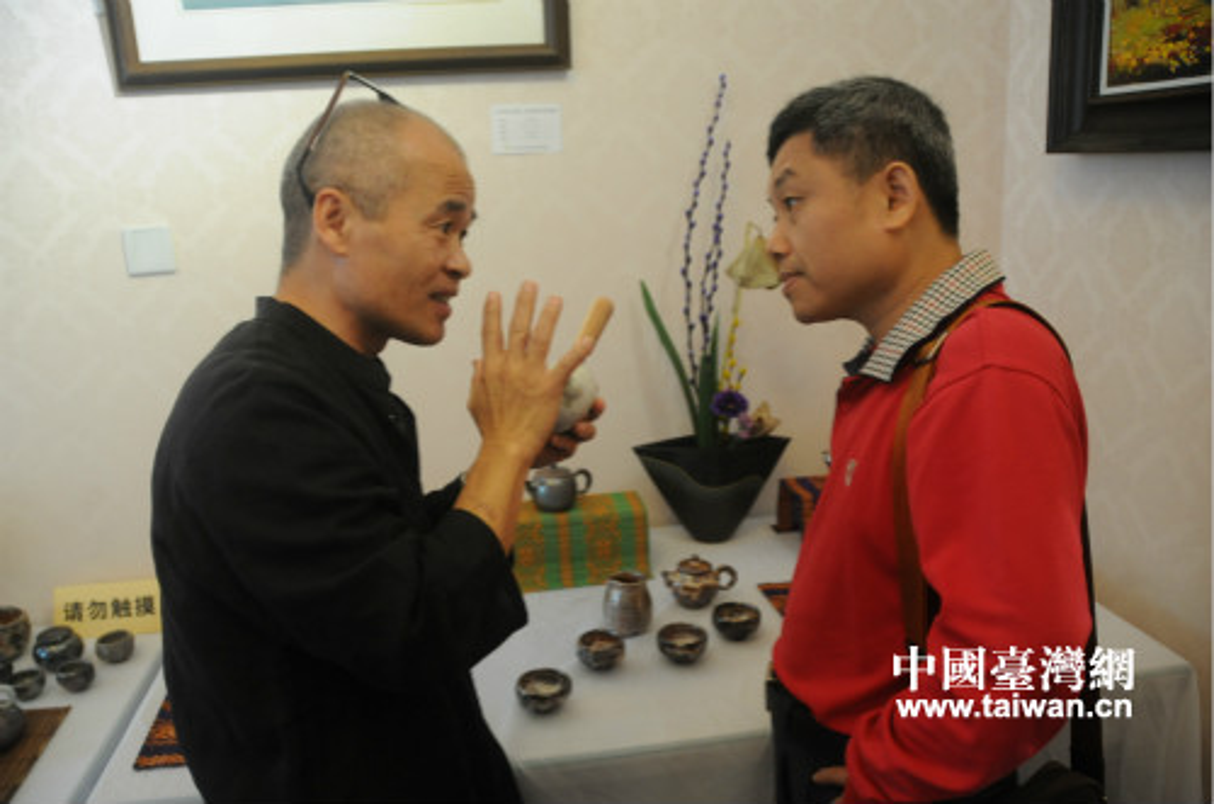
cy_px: 402
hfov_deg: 67.5
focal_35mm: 27
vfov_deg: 47.7
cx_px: 607
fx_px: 908
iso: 1000
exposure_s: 1/30
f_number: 3.5
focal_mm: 18
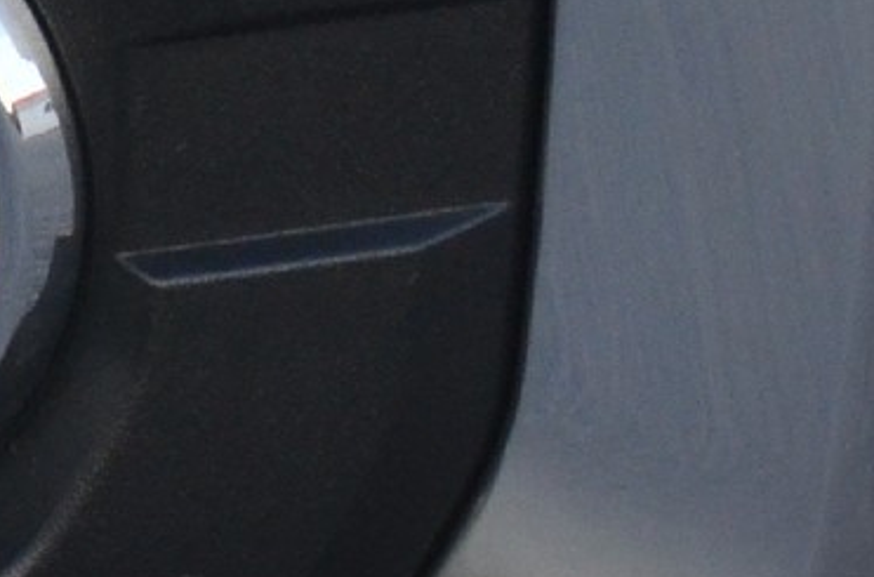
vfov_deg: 0.7
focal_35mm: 2024
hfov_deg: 1.0
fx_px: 48992
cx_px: -883
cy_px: 89
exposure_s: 1/500
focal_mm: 200
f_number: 5.6
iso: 900
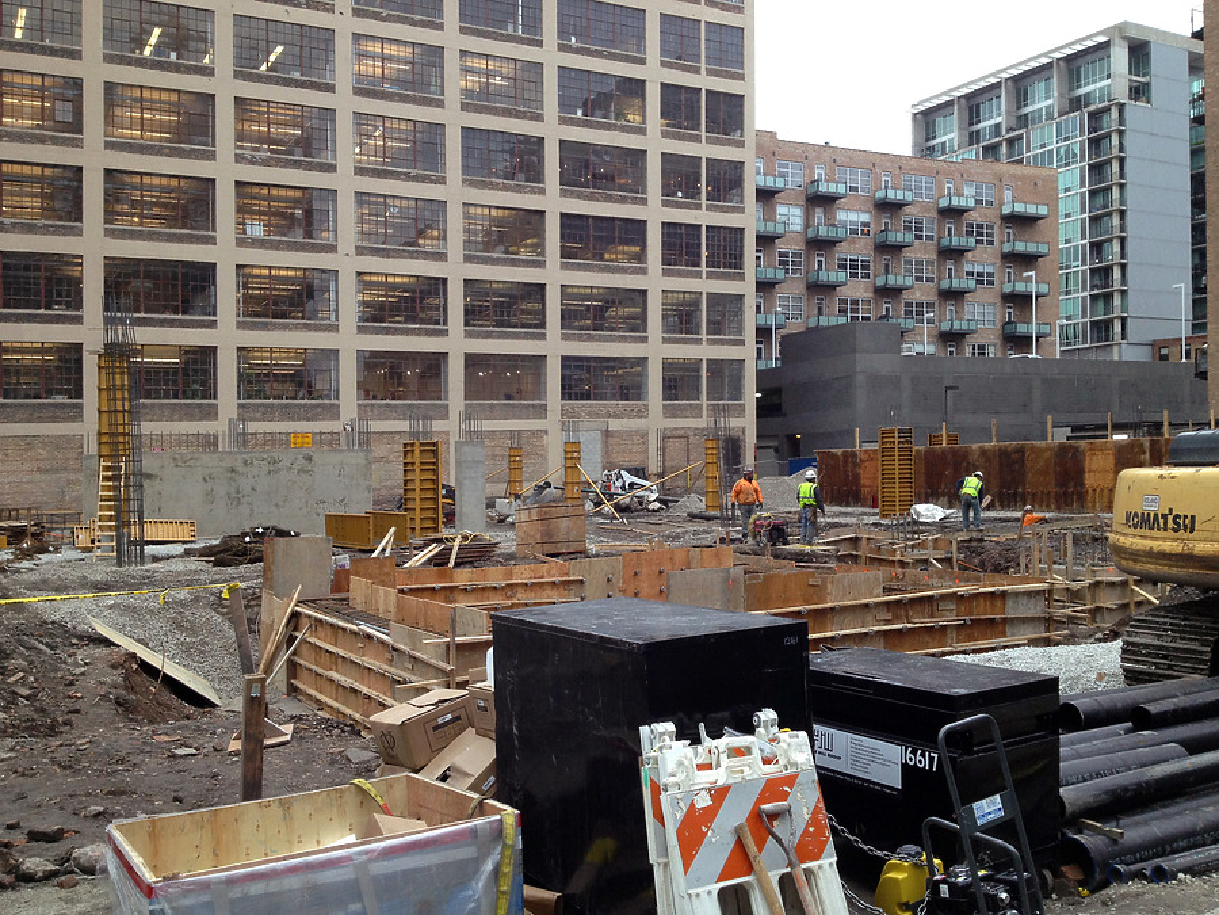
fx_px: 1233
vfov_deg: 40.7
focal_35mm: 35
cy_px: 458
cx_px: 610
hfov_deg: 52.6
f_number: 2.4
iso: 80
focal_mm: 4.28
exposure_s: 1/120
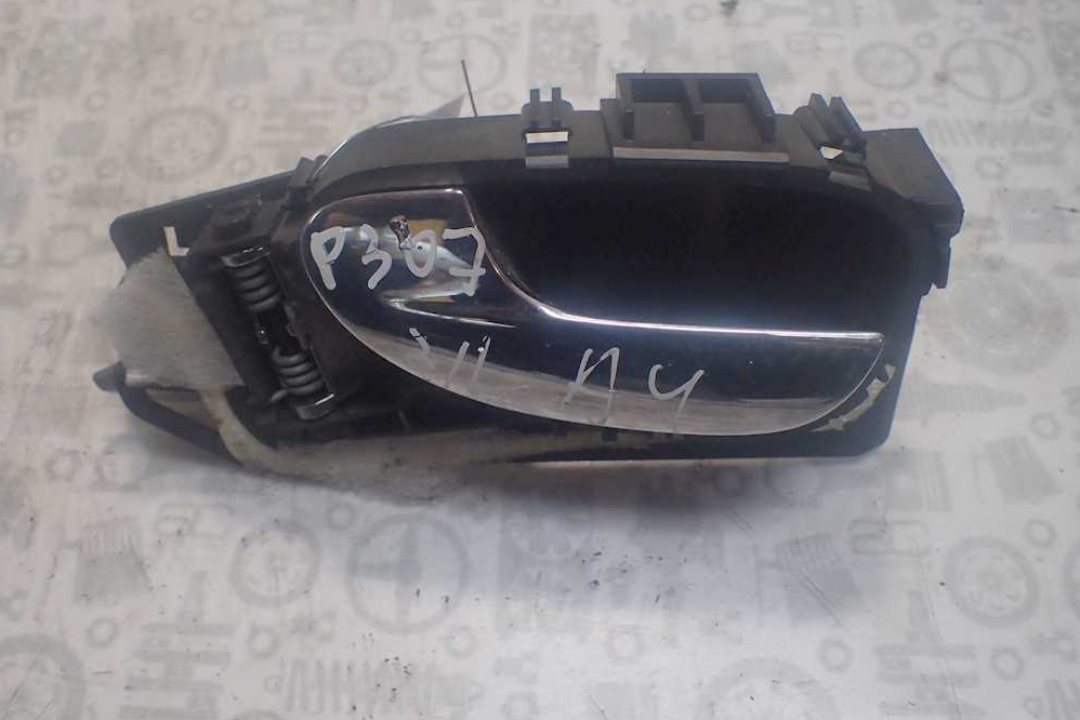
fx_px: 960
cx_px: 530
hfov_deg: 58.7
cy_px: 366
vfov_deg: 41.1
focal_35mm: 32
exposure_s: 1/125
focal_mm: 5.5
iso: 500
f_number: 2.3
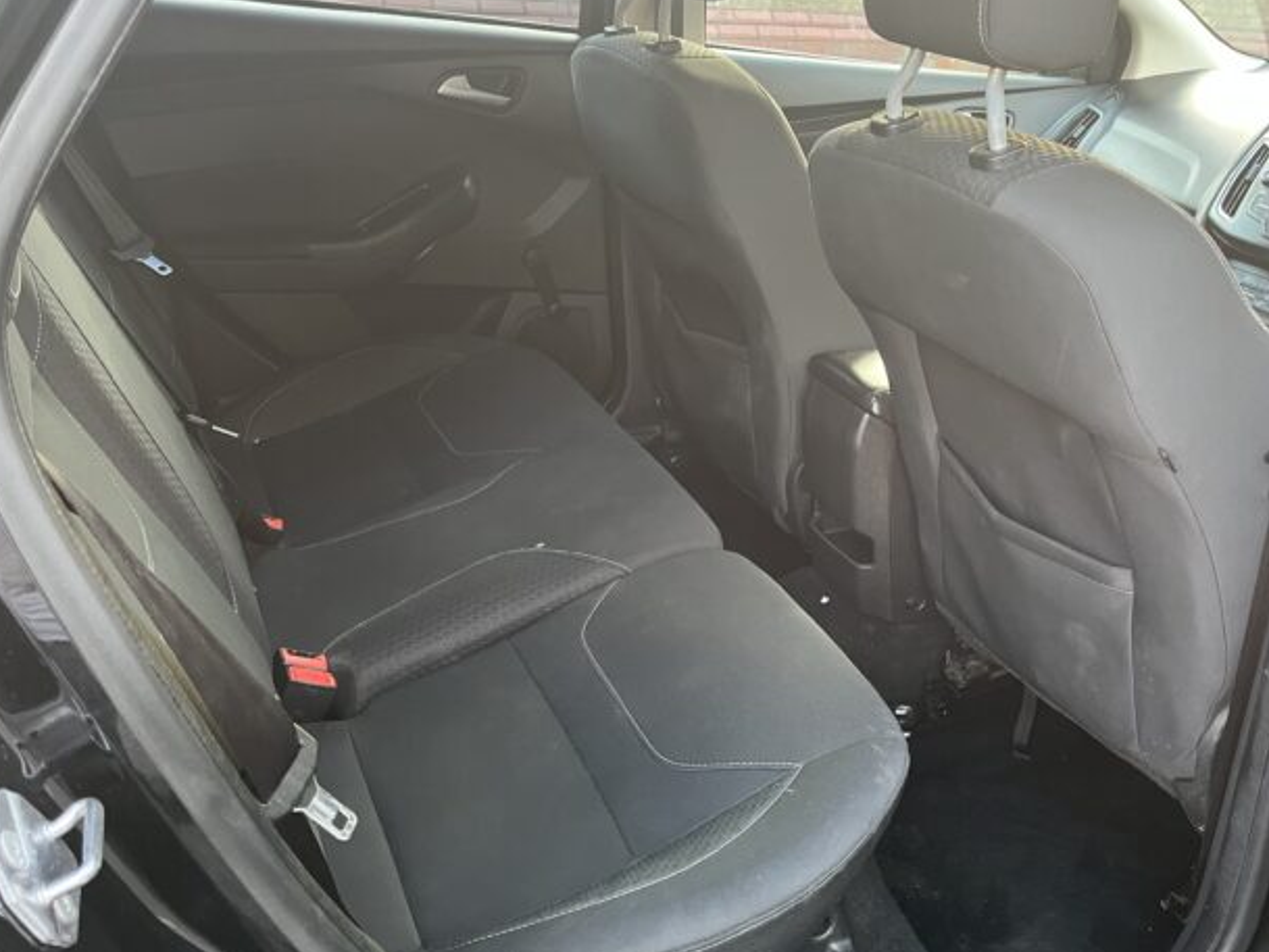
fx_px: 1247
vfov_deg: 41.8
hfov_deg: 53.5
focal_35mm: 34
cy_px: 488
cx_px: 767
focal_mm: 5.1
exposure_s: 1/60
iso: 200
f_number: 1.6
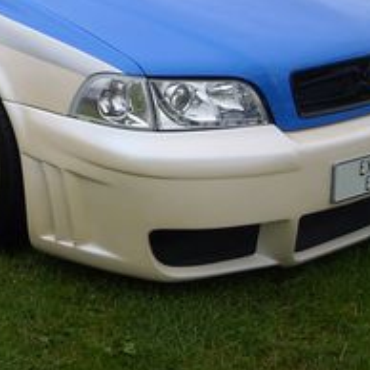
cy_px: 51
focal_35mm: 102
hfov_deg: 16.4
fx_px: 1233
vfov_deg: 16.9
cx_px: -61
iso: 64
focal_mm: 5.7
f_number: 5.6
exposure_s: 1/250
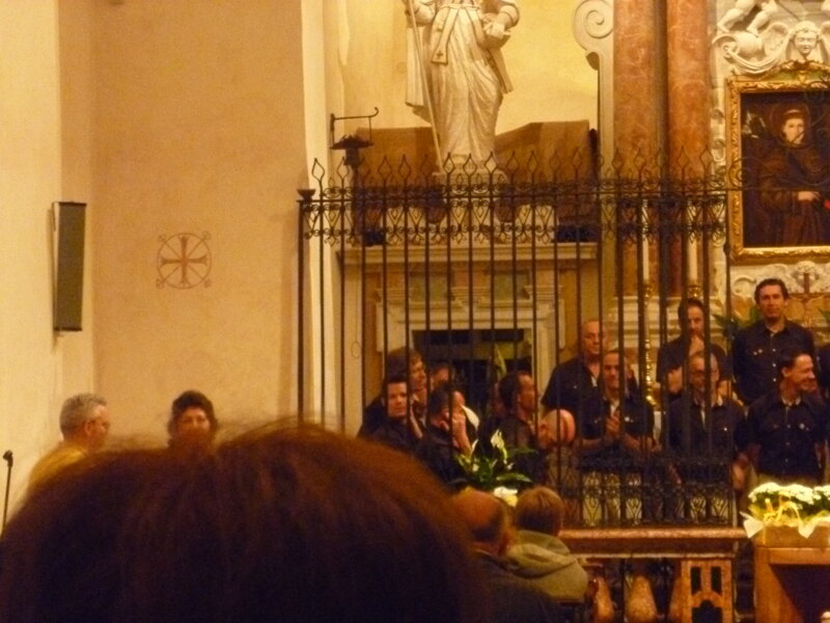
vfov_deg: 14.6
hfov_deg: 19.4
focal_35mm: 101
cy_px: 312
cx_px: 415
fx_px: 2422
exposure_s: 1/15
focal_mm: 18
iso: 1600
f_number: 5.6
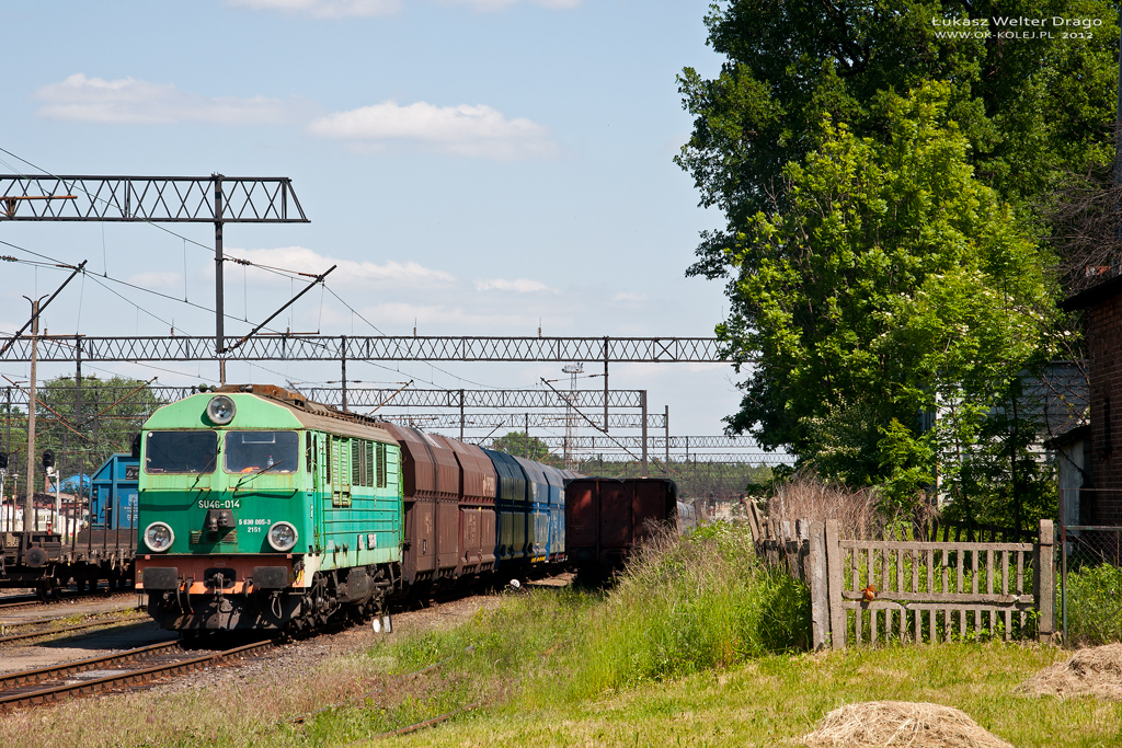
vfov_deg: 11.4
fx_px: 3740
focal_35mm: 120
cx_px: 561
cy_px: 374
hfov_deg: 17.1
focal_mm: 80
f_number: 8
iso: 200
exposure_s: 1/500
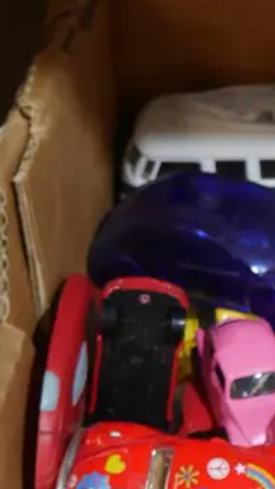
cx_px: 525
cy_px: 300
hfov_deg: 8.4
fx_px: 1791
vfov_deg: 15.6
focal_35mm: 138
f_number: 4.4
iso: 640
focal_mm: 20
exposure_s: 1/60
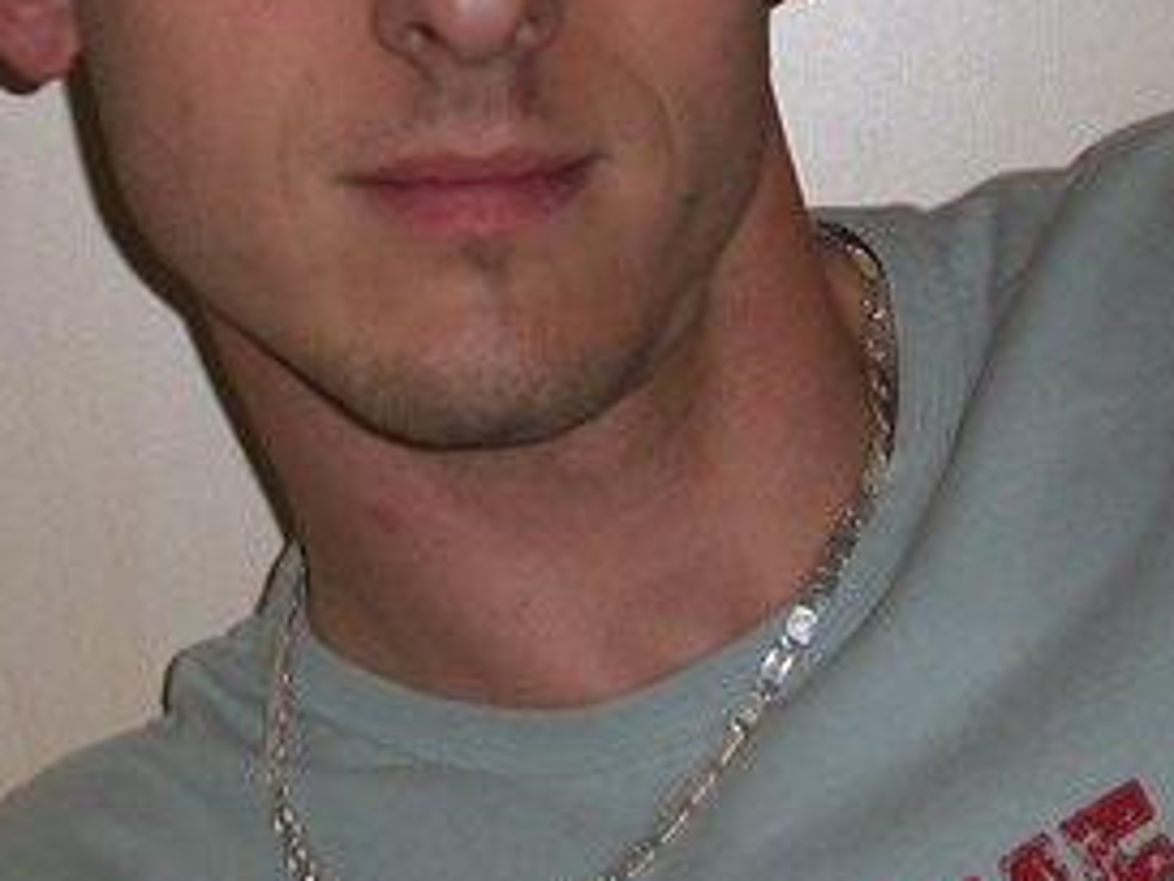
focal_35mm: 154
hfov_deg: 12.8
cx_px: 344
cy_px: -215
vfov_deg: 9.5
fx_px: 5225
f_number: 3.1
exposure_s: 1/30
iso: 80
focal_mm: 6.3
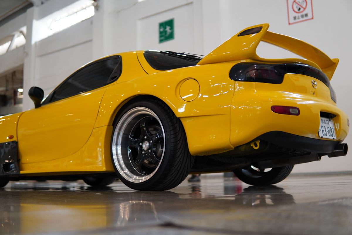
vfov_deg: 29.9
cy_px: 118
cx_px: 176
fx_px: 440
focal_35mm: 45
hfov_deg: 43.6
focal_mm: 30
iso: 160
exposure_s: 1/50
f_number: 1.4
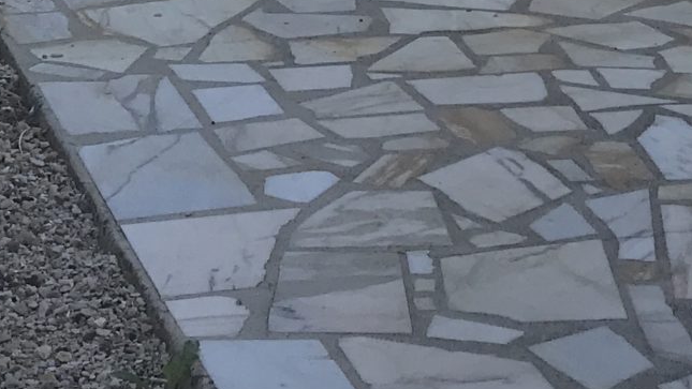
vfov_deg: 9.0
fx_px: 2221
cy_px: -565
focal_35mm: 121
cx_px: 293
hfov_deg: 17.7
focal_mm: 3.99
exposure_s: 1/1681
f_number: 1.8
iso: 20
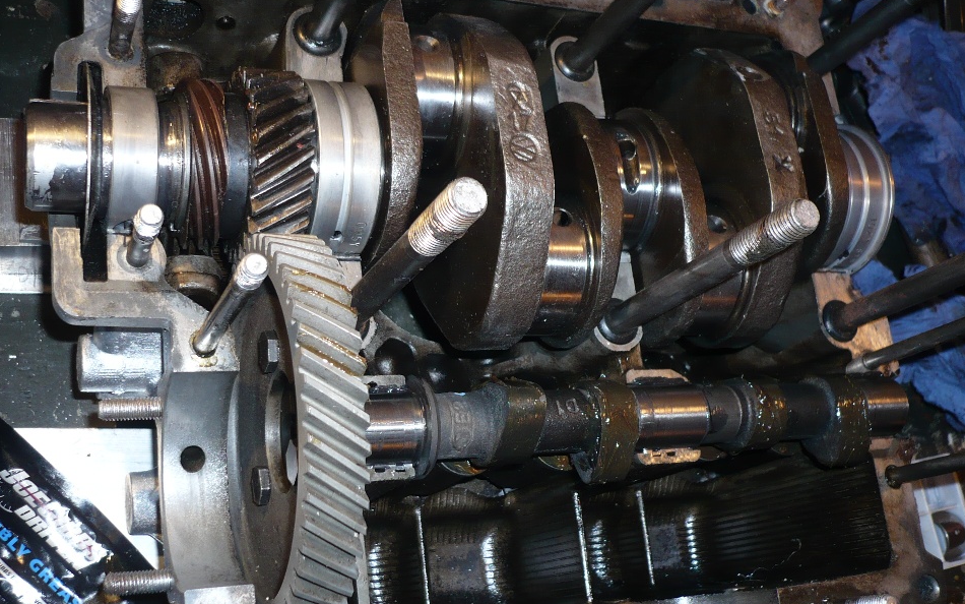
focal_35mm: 40
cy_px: 320
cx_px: 451
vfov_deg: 32.0
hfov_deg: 49.2
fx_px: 1052
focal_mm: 5.8
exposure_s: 1/30
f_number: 2.8
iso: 100
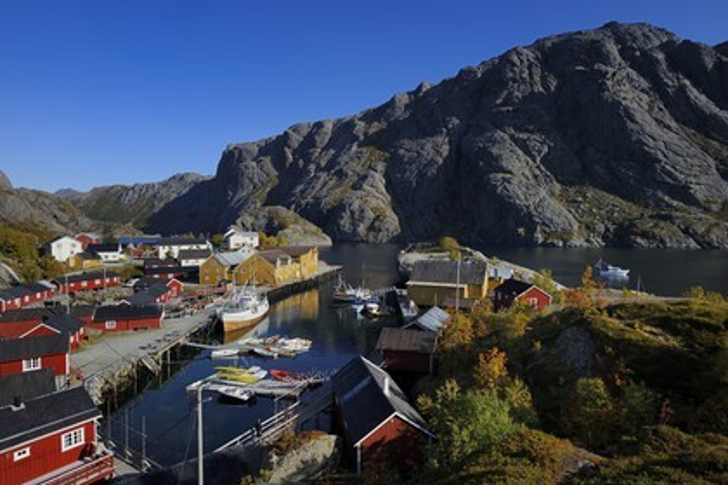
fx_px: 404
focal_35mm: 20
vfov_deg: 61.9
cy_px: 242
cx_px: 364
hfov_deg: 84.0
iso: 200
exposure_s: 1/160
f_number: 14
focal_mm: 20
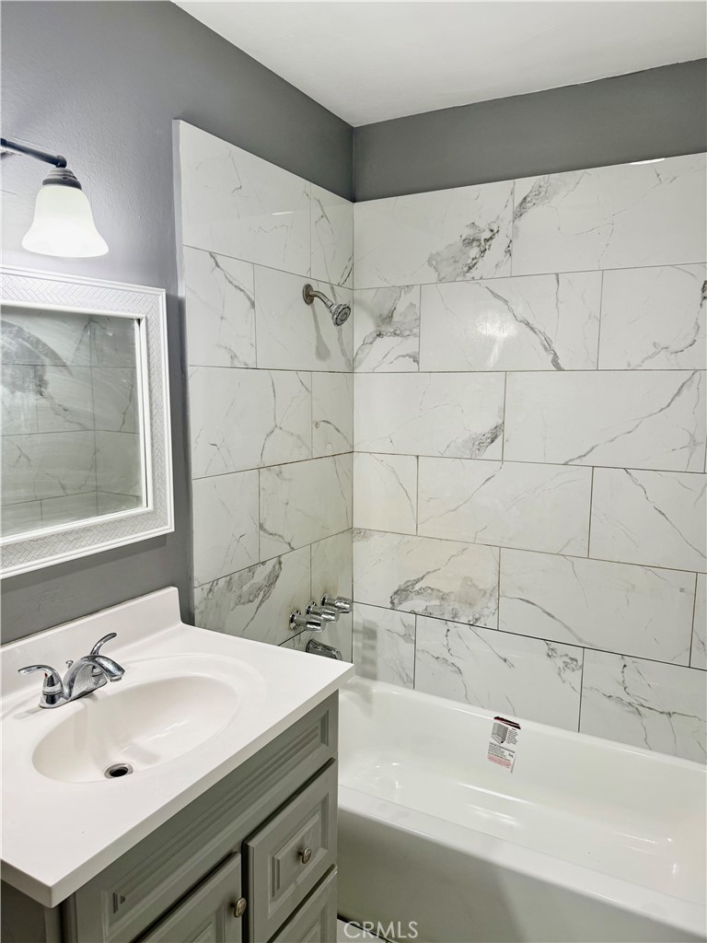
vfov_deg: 71.6
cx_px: 354
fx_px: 654
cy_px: 472
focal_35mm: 24
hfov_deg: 56.8
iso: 100
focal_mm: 6.76
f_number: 1.78
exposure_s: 1/120
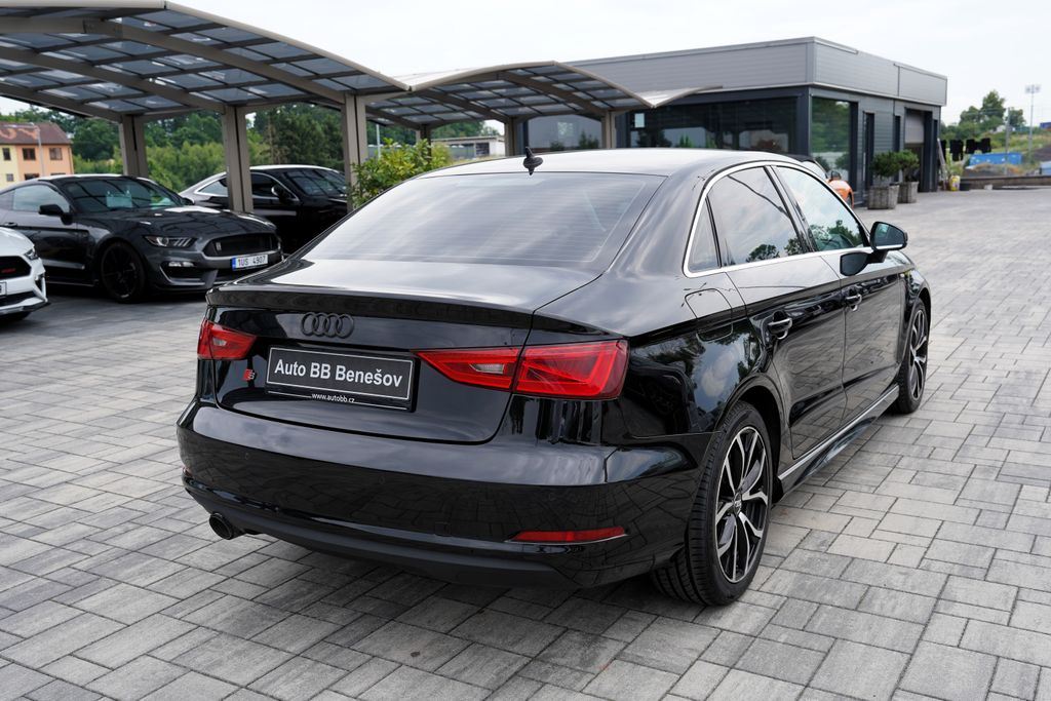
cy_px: 350
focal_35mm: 34
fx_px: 993
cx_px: 526
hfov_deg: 55.8
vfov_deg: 38.9
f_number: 6.3
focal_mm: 34
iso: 100
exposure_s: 1/200
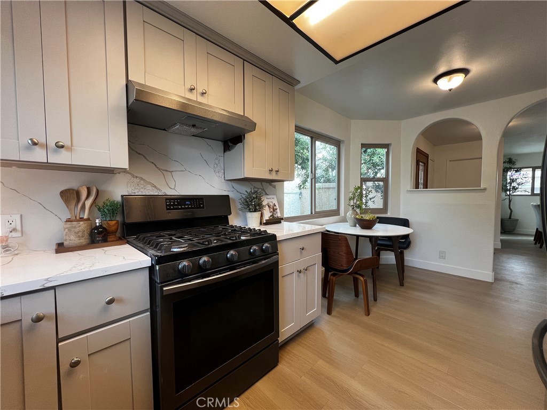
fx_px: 205
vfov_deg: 89.9
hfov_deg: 106.2
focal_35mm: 13
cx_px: 274
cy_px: 205
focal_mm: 1.57
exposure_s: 1/120
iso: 160
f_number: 1.8
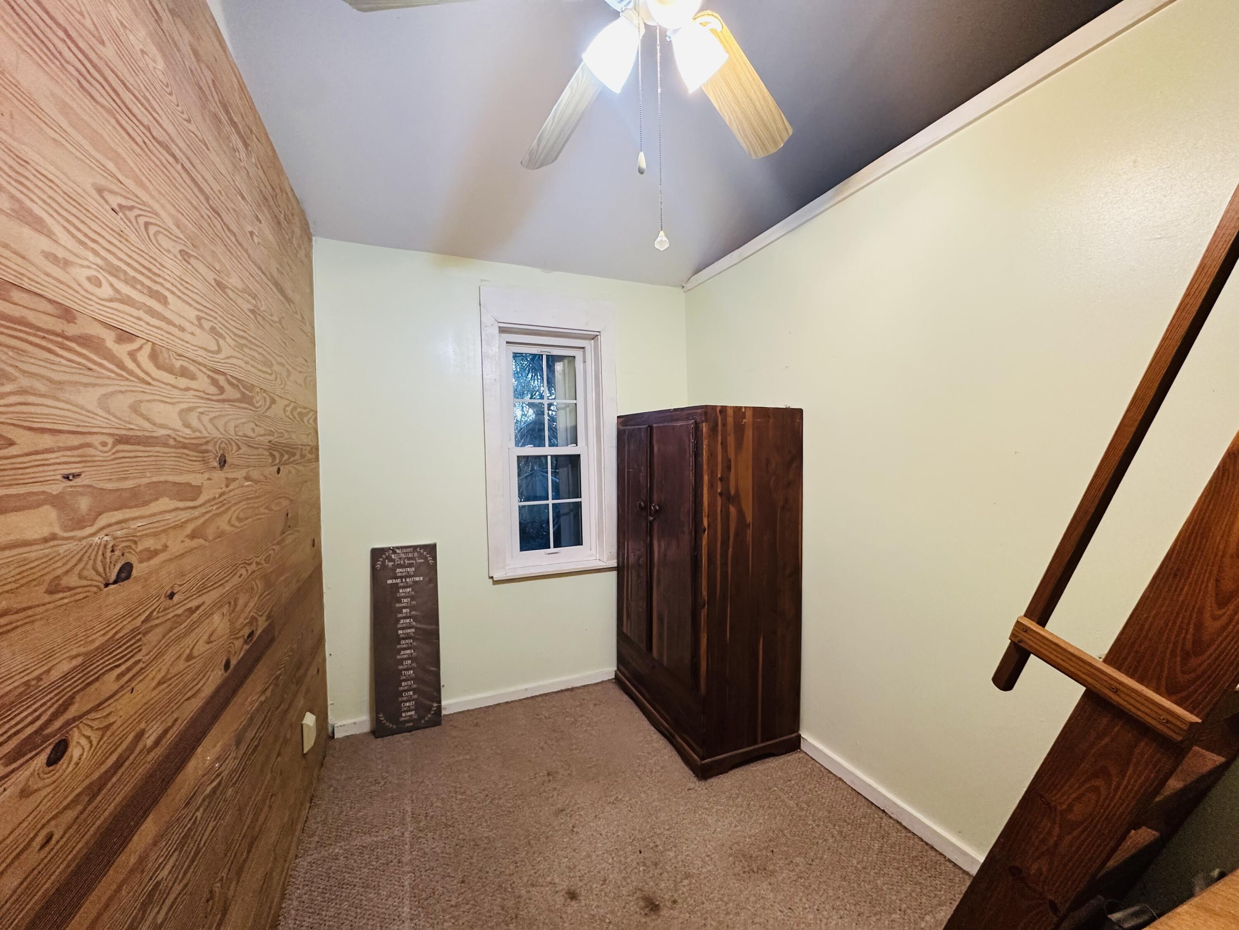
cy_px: 465
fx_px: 501
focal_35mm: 14
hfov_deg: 102.1
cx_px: 620
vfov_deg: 85.7
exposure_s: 1/60
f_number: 2.2
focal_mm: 2.22
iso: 400
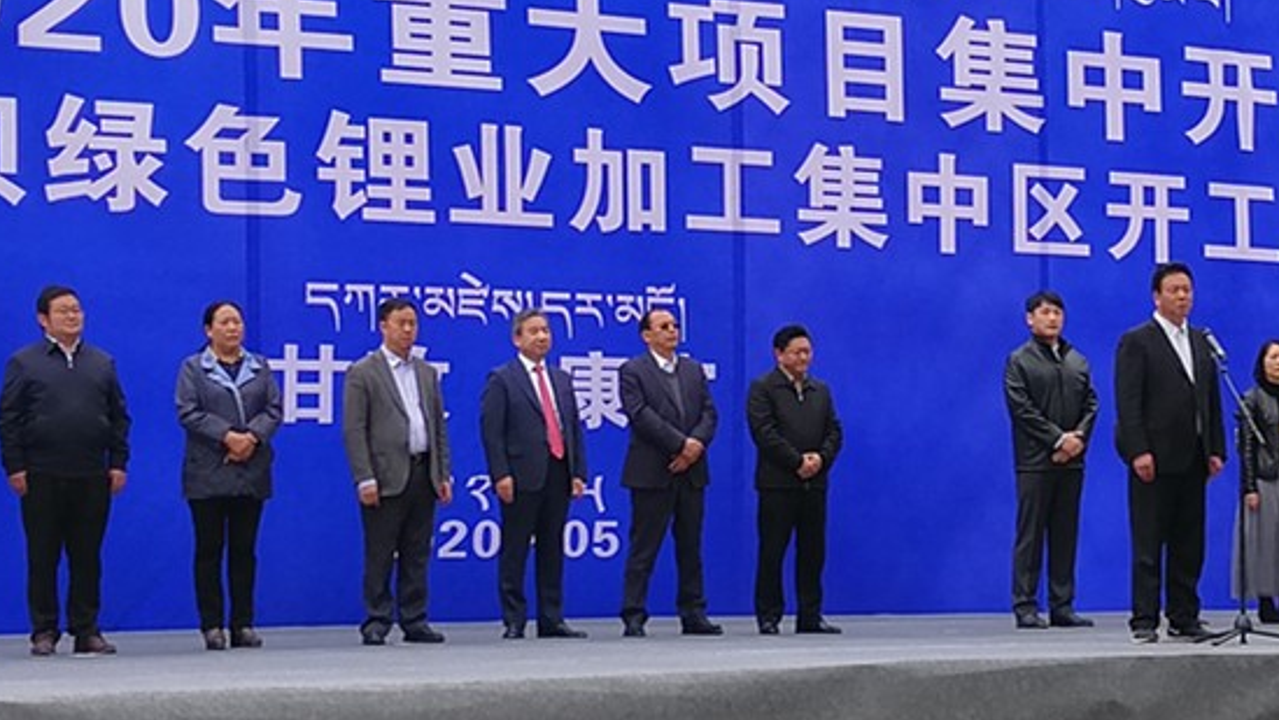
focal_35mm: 33
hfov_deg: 59.3
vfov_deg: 34.9
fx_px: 1119
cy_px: 186
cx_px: 564
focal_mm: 3.81
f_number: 2.2
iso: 50
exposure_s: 1/207
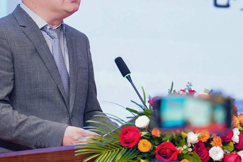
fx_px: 3267
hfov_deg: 4.3
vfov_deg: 2.8
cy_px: 30
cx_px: 115
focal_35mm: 484
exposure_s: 1/161
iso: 1250
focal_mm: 191
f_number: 4
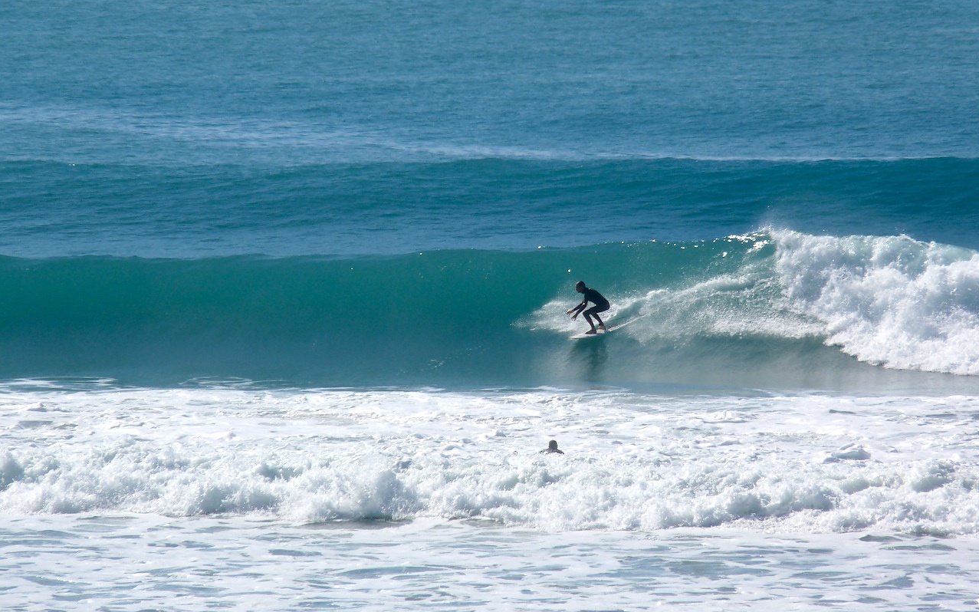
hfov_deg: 4.8
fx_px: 11739
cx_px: 490
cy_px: 318
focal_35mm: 440
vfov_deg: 3.0
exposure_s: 1/800
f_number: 7.1
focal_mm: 73.6
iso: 100
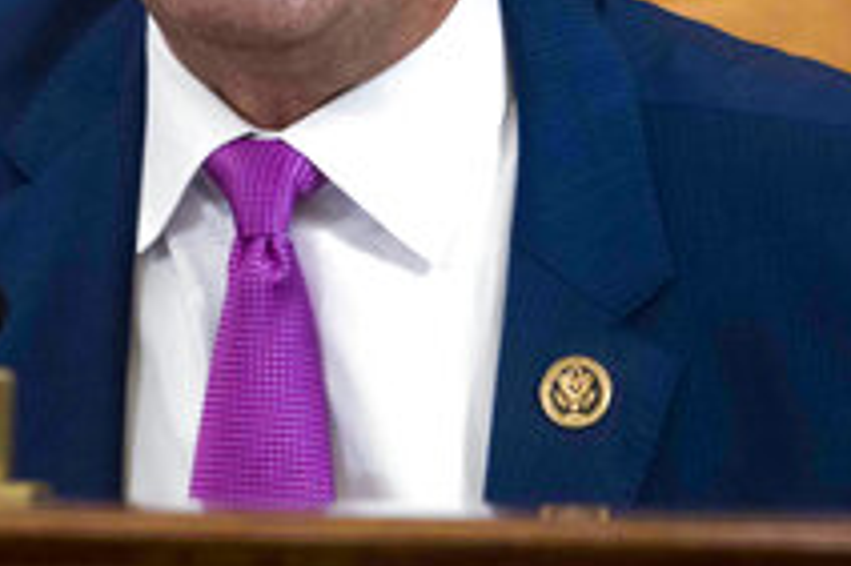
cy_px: -26
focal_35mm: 1934
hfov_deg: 1.1
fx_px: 45681
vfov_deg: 0.7
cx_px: 145
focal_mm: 800
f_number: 5.6
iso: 6400
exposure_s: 1/160
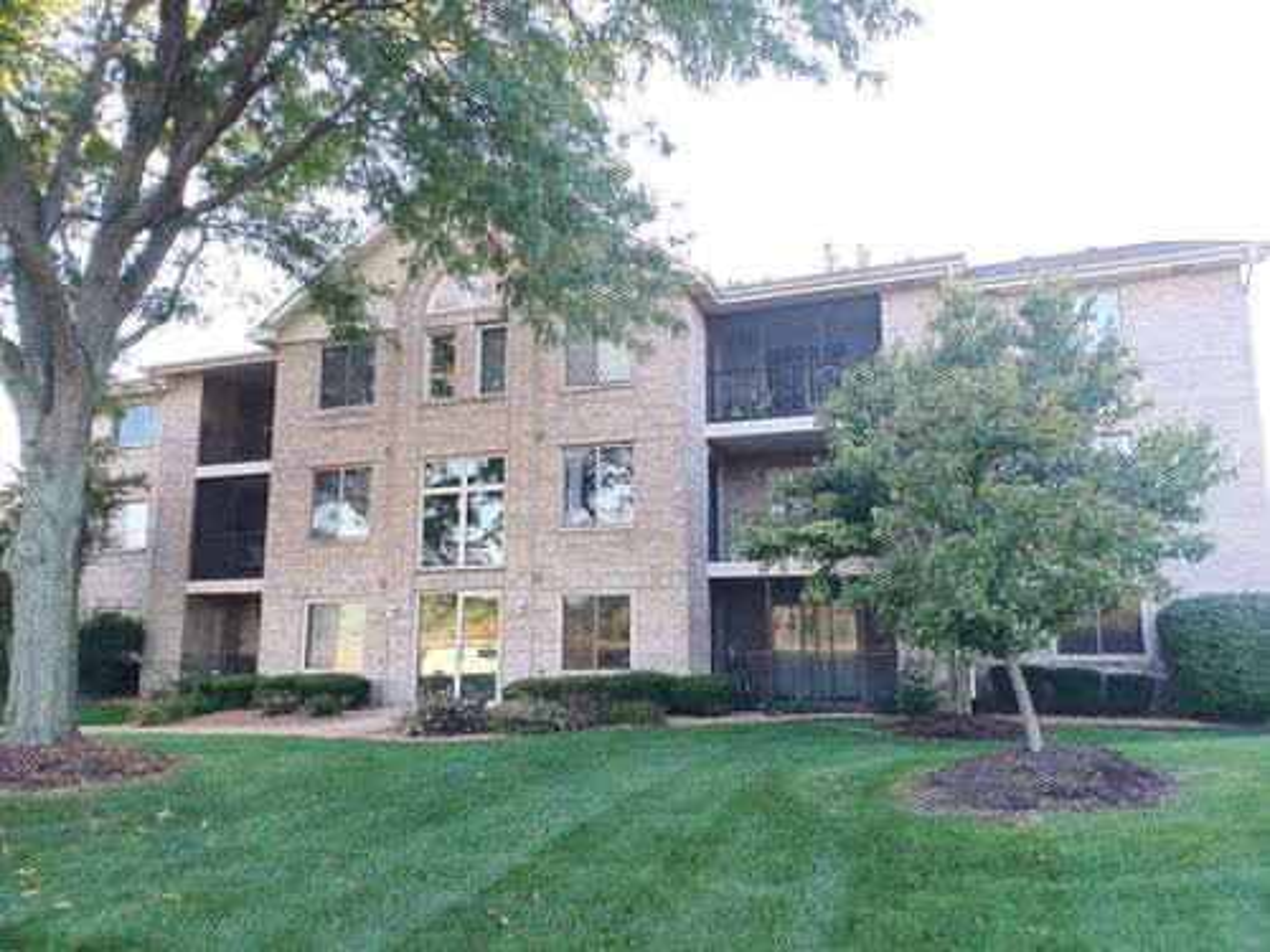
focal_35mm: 25
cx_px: 635
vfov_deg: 54.9
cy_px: 476
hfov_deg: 69.4
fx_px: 917
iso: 64
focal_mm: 4.6
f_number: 1.8
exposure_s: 1/120
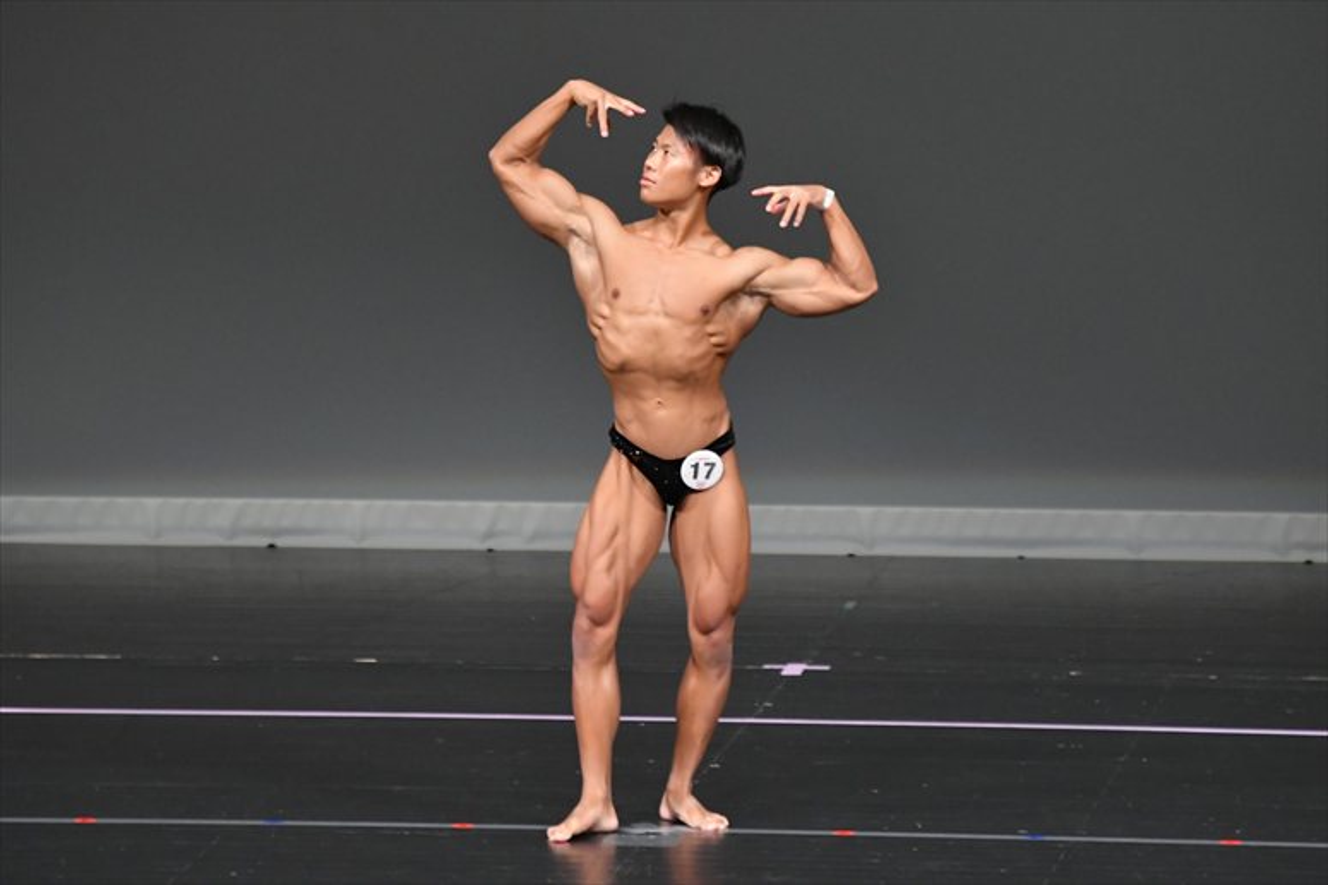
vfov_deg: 4.4
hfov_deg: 6.5
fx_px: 11614
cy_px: 442
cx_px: 664
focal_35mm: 315
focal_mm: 210
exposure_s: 1/400
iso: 4000
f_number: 5.6
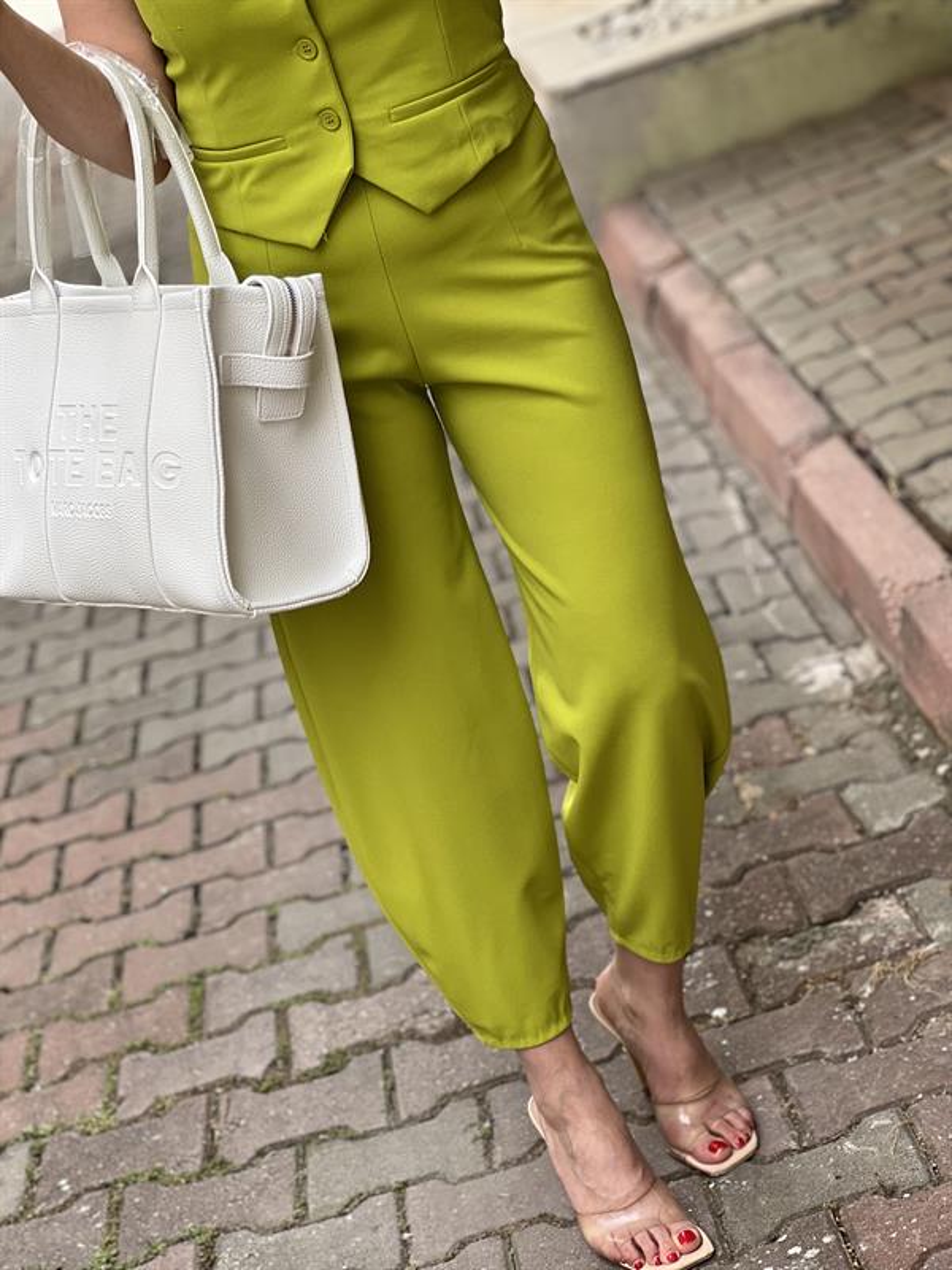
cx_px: 476
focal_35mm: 77
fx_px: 2824
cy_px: 635
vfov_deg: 25.3
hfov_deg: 19.1
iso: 32
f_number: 2.8
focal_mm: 9
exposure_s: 1/121
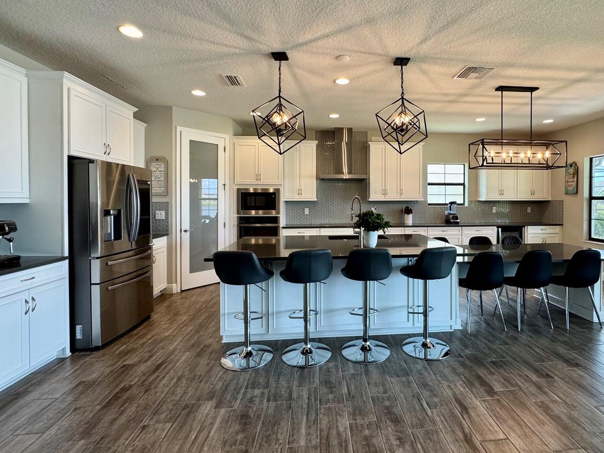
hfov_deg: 87.2
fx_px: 314
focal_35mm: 18
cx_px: 347
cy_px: 204
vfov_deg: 71.4
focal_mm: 2.22
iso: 200
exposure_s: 1/120
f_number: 2.2
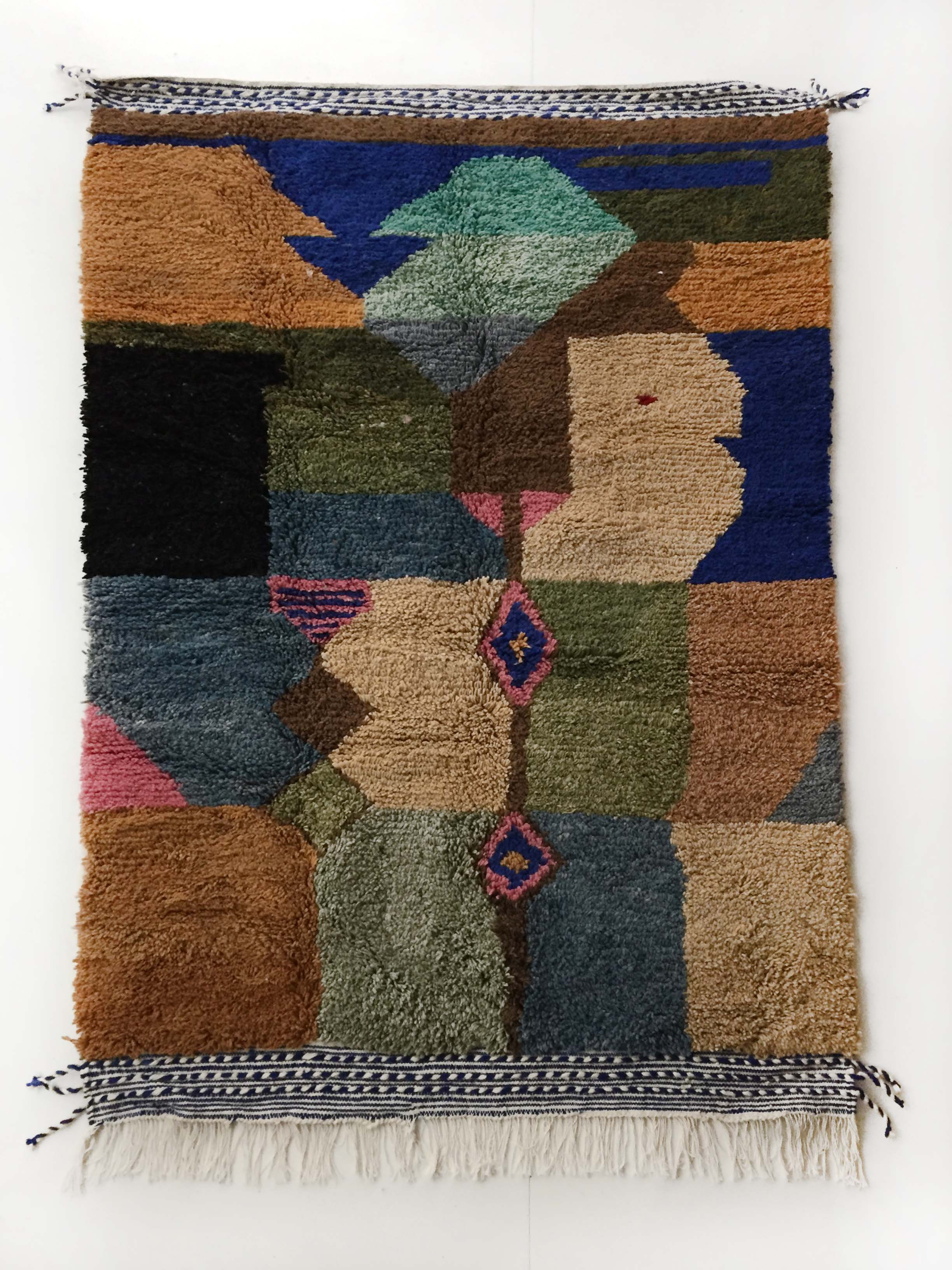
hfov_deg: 48.2
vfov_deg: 61.7
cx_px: 476
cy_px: 635
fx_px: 1063
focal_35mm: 29
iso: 250
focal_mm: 4.15
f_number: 2.2
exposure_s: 1/20
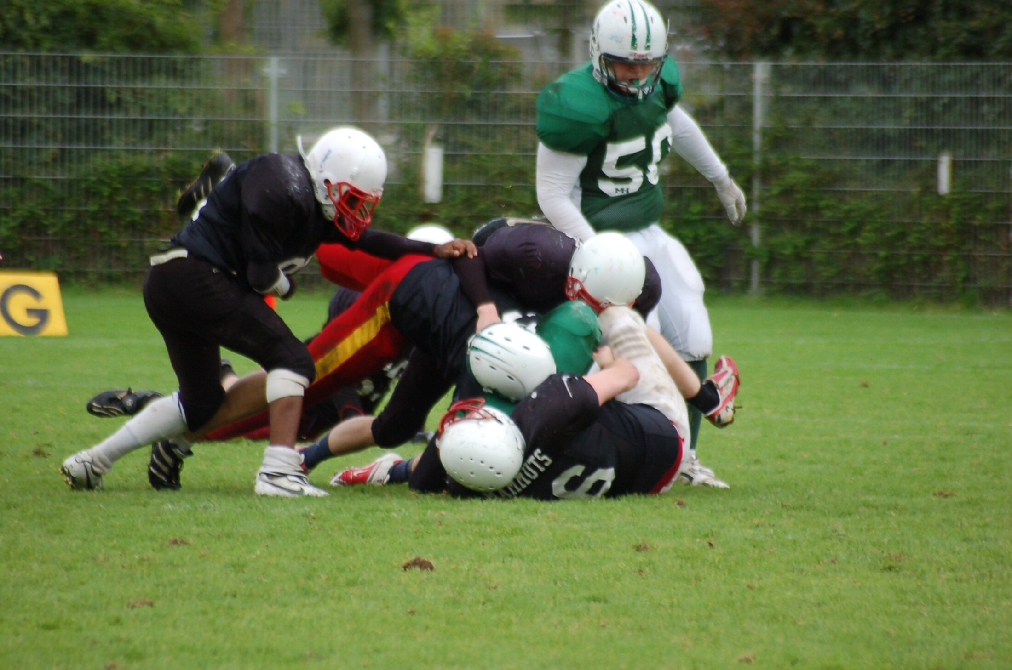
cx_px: 506
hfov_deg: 4.6
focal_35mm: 450
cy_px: 335
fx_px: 12626
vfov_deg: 3.0
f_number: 5.6
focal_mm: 300
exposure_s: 1/500
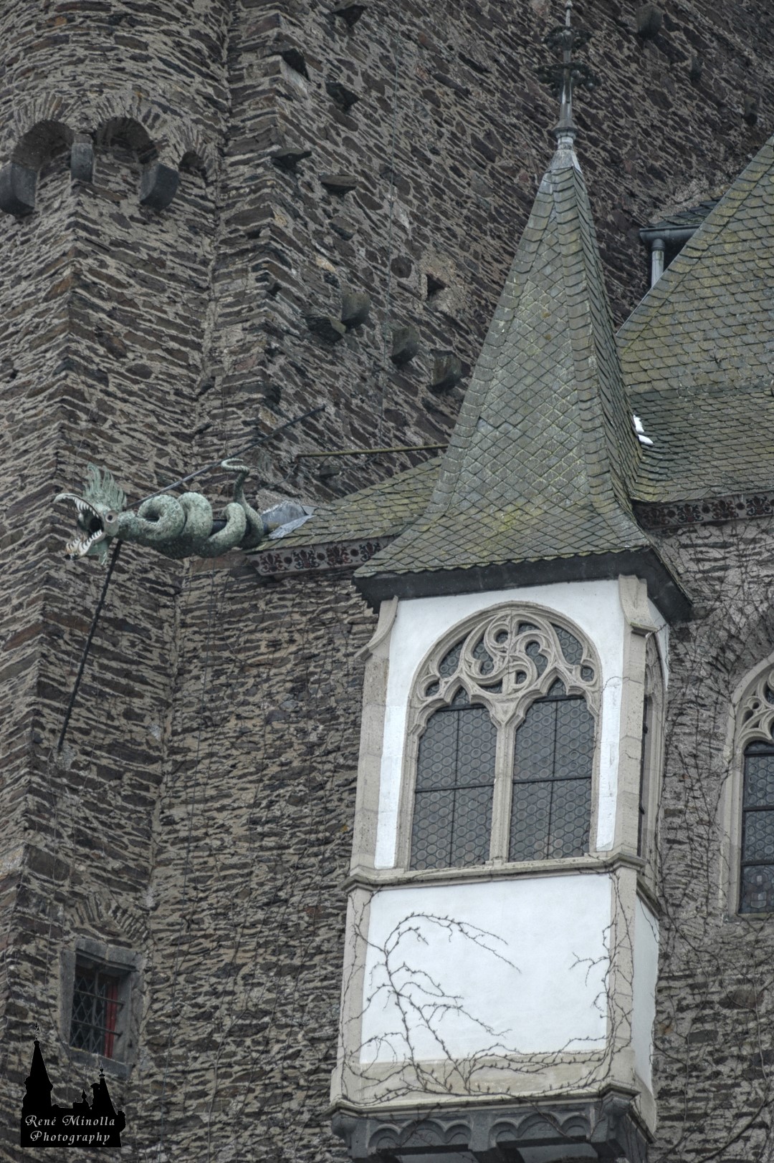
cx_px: 387
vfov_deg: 8.1
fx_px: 8237
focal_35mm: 255
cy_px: 582
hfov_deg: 5.4
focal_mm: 170
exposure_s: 1/200
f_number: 4.8
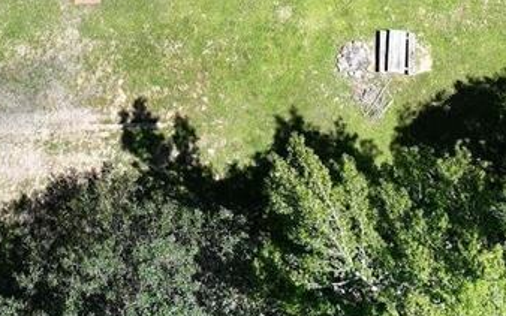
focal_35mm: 77
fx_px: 1061
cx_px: 81
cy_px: -194
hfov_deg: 26.2
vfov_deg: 15.3
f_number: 2.8
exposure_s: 1/1000
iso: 100
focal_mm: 12.29
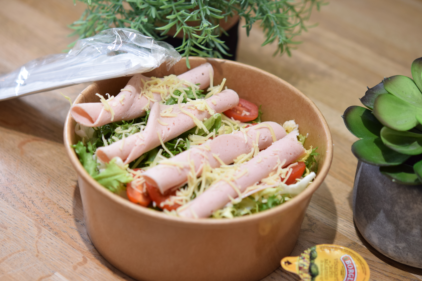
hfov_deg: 22.1
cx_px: 213
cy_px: 139
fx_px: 1078
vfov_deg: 14.9
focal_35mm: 92
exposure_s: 1/100
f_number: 3.5
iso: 500
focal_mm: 60
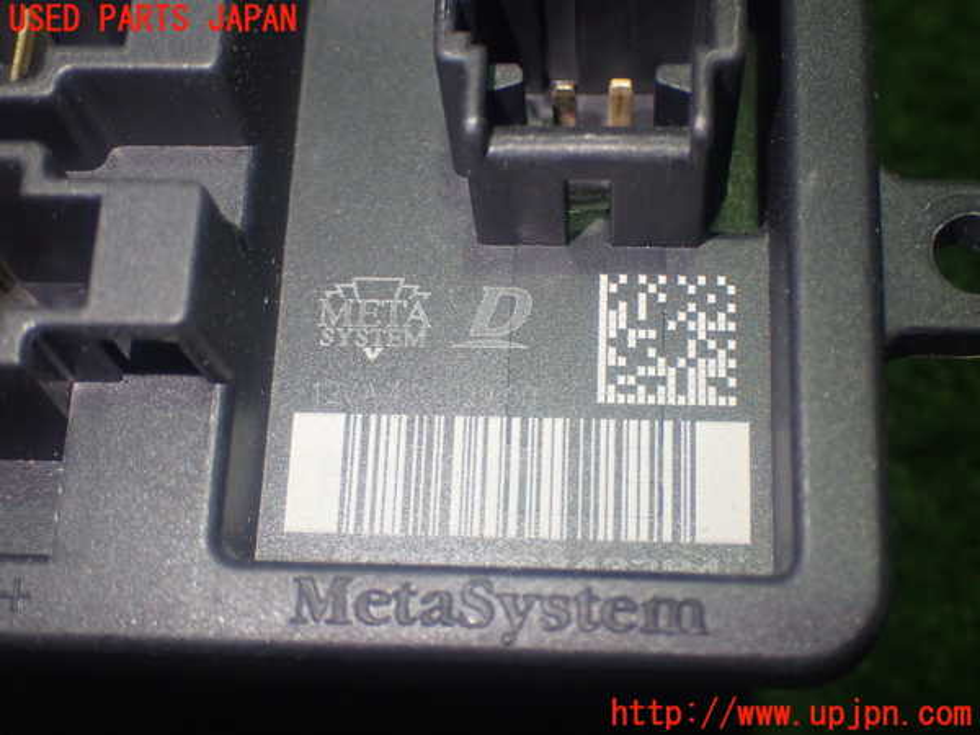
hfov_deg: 35.5
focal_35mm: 54
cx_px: 490
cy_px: 368
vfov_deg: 27.0
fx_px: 1529
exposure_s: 1/50
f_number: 3.3
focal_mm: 9.65
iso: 500
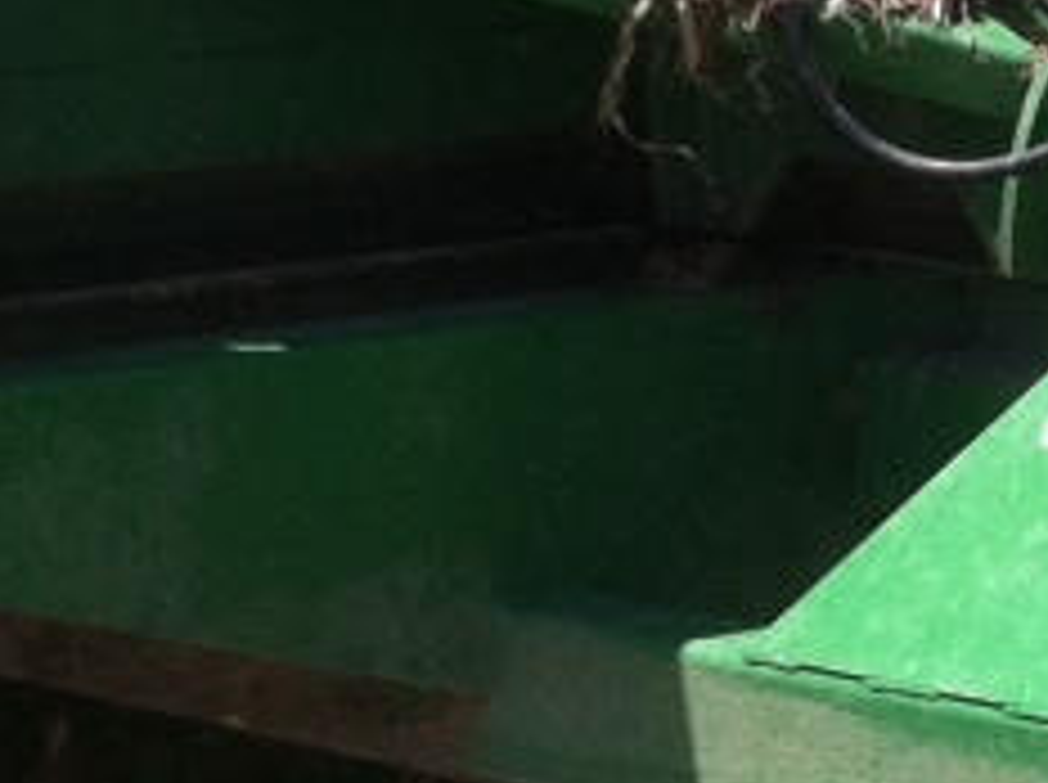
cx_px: 958
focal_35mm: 195
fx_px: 5895
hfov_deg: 10.1
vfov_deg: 7.6
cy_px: 225
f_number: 2.8
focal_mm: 3.85
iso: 80
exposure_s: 1/732
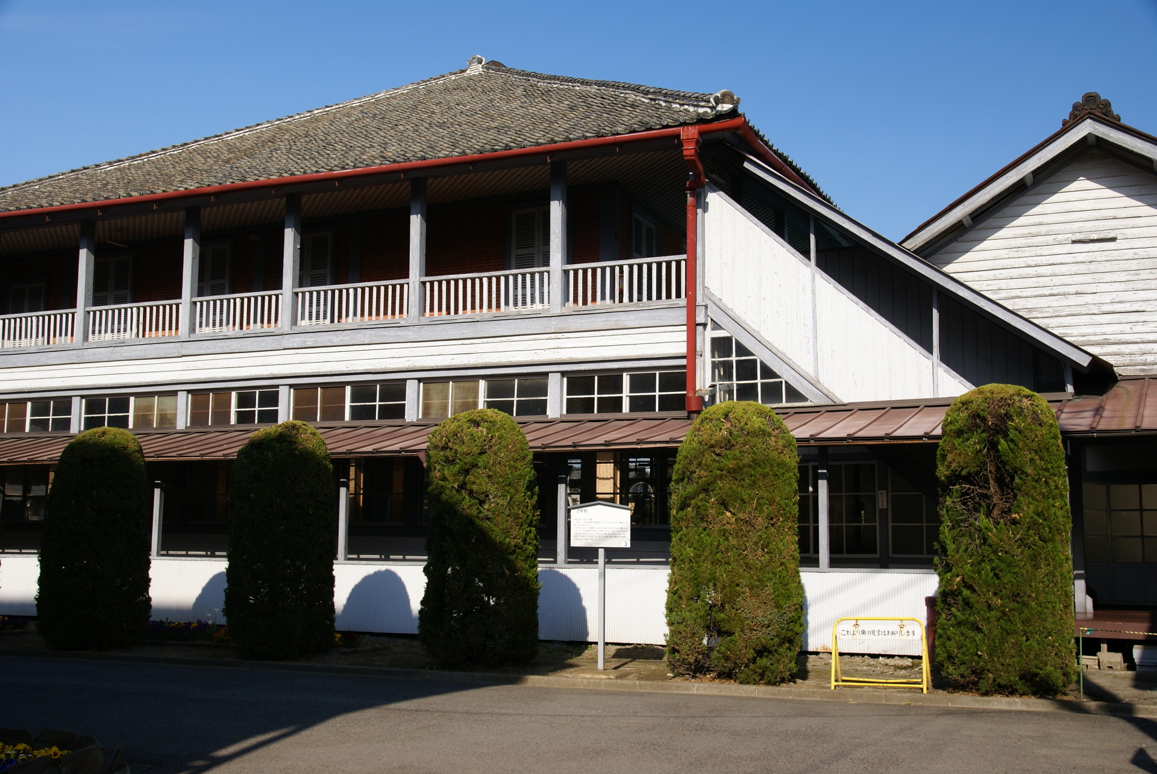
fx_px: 1255
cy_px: 387
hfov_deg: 49.5
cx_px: 578
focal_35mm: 39
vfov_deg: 34.3
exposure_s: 1/100
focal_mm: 26
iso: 100
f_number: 8
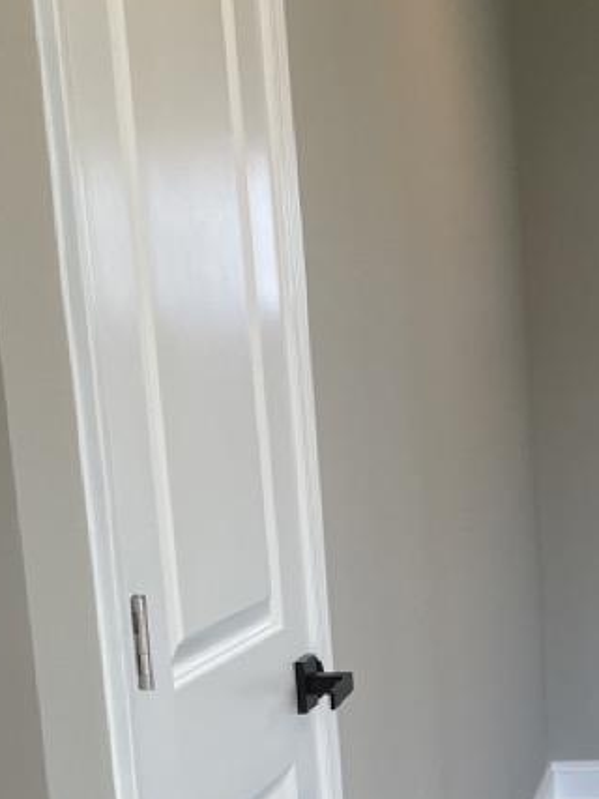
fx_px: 1801
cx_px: 818
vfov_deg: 24.1
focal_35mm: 78
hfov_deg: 17.5
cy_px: 760
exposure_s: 1/120
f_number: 1.6
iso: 64
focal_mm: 4.2
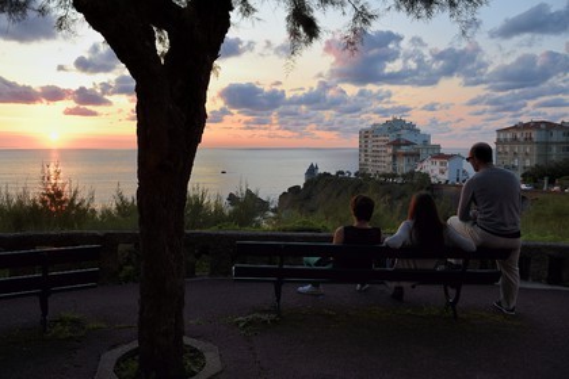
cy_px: 190
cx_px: 284
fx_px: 506
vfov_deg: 41.1
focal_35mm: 32
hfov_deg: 58.7
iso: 200
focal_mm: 32
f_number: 7.1
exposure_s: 1/40
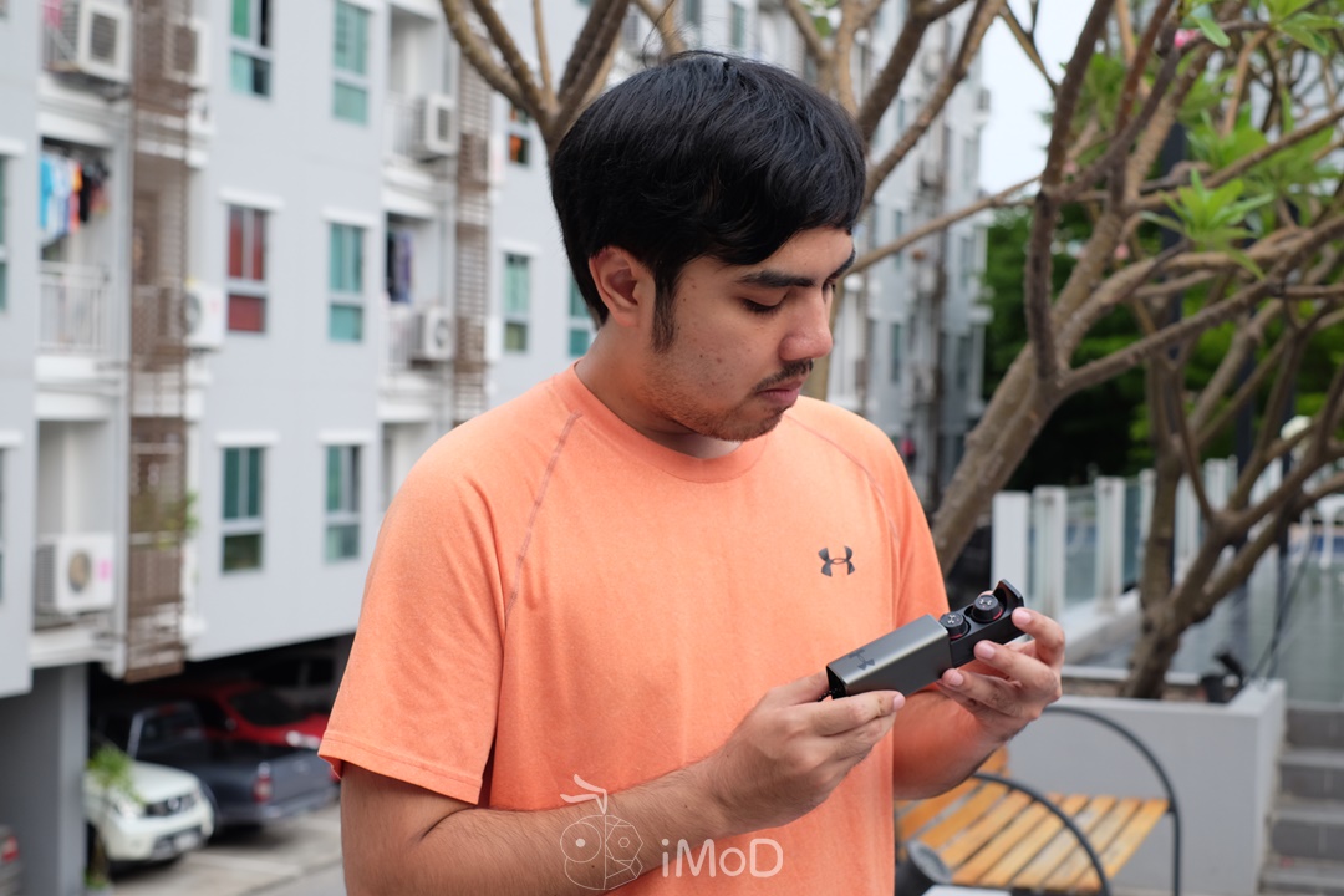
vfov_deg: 25.5
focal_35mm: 53
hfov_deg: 37.5
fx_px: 1979
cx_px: 672
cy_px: 448
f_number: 4.5
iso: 400
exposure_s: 1/150
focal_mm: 35
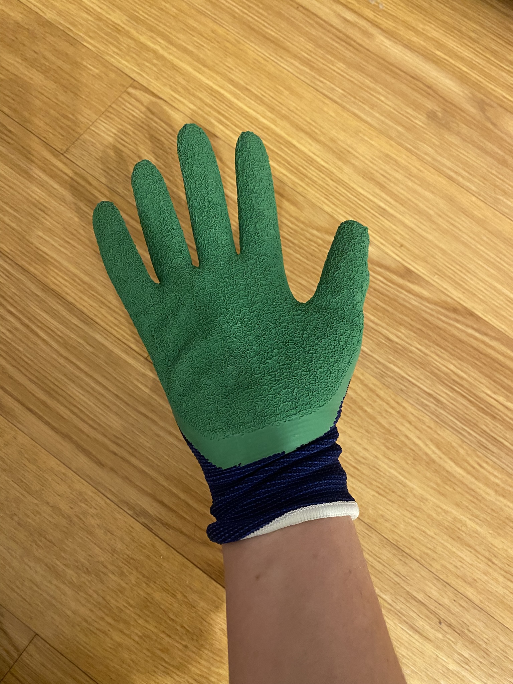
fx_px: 514
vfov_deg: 67.3
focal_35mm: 26
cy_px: 342
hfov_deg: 53.1
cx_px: 256
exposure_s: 1/50
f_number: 1.8
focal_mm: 4.25
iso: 400
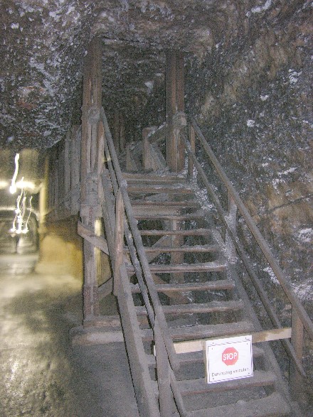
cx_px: 156
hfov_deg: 40.7
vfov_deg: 52.6
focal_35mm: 35
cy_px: 208
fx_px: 422
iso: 200
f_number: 2.8
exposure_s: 2
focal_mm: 8.9
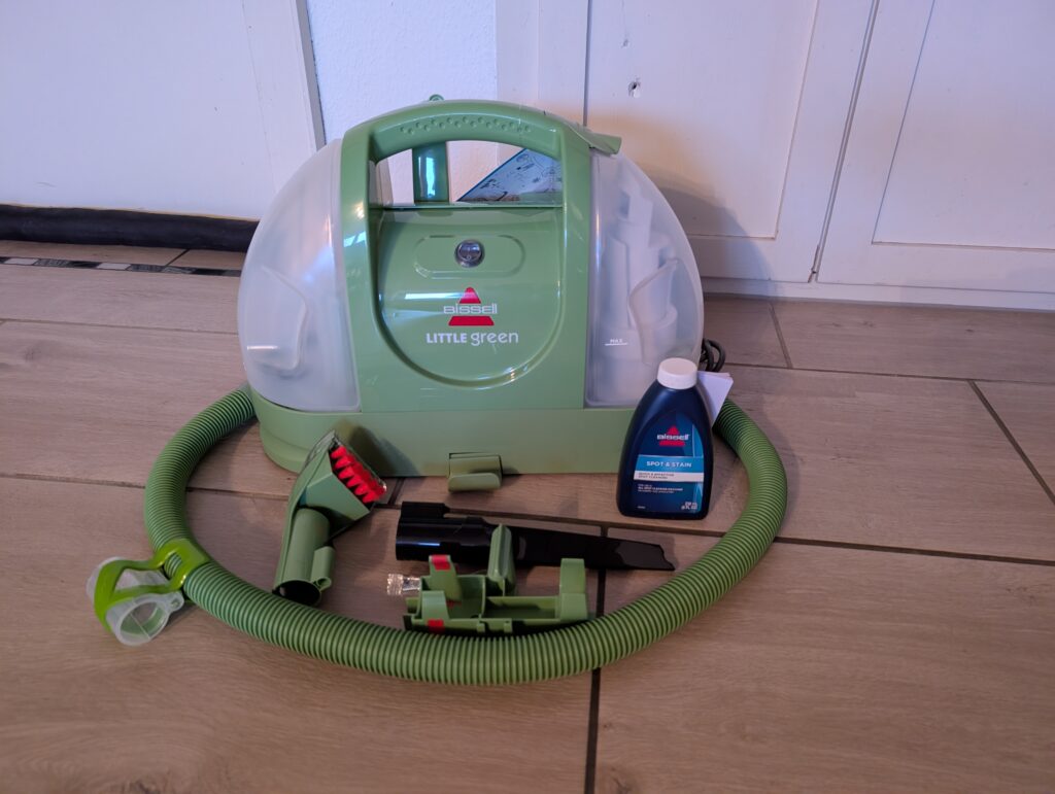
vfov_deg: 56.9
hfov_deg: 71.5
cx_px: 528
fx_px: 732
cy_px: 397
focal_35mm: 24
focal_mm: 6.9
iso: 809
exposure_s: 1/25
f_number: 1.68
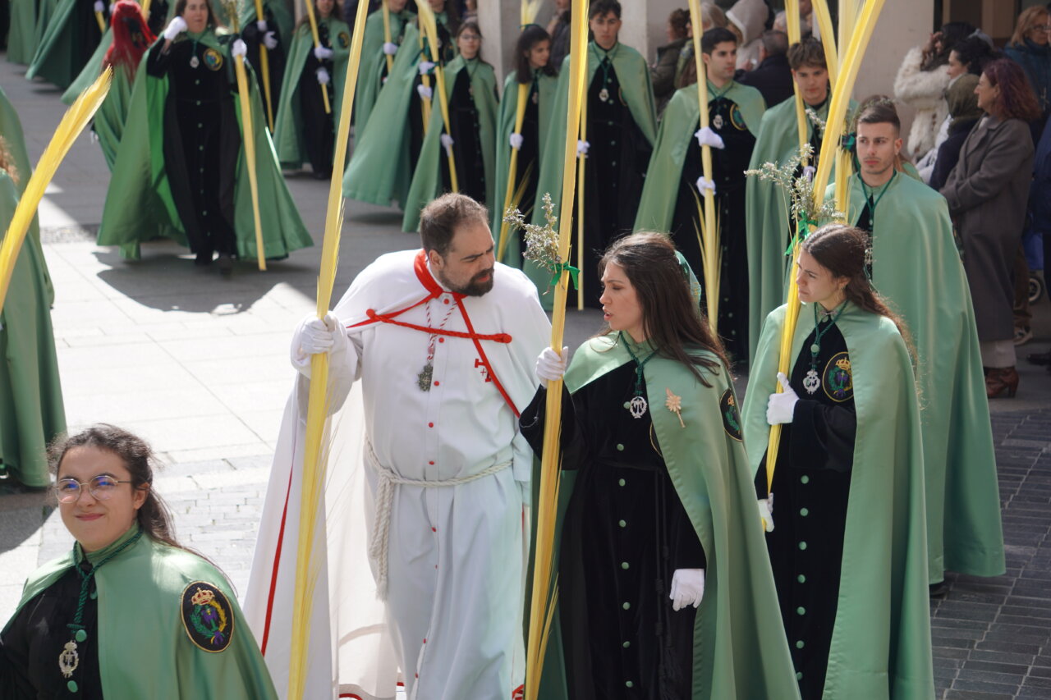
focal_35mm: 82
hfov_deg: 24.6
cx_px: 526
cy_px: 350
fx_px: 2408
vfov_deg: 16.5
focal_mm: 55
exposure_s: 1/320
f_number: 5
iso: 100
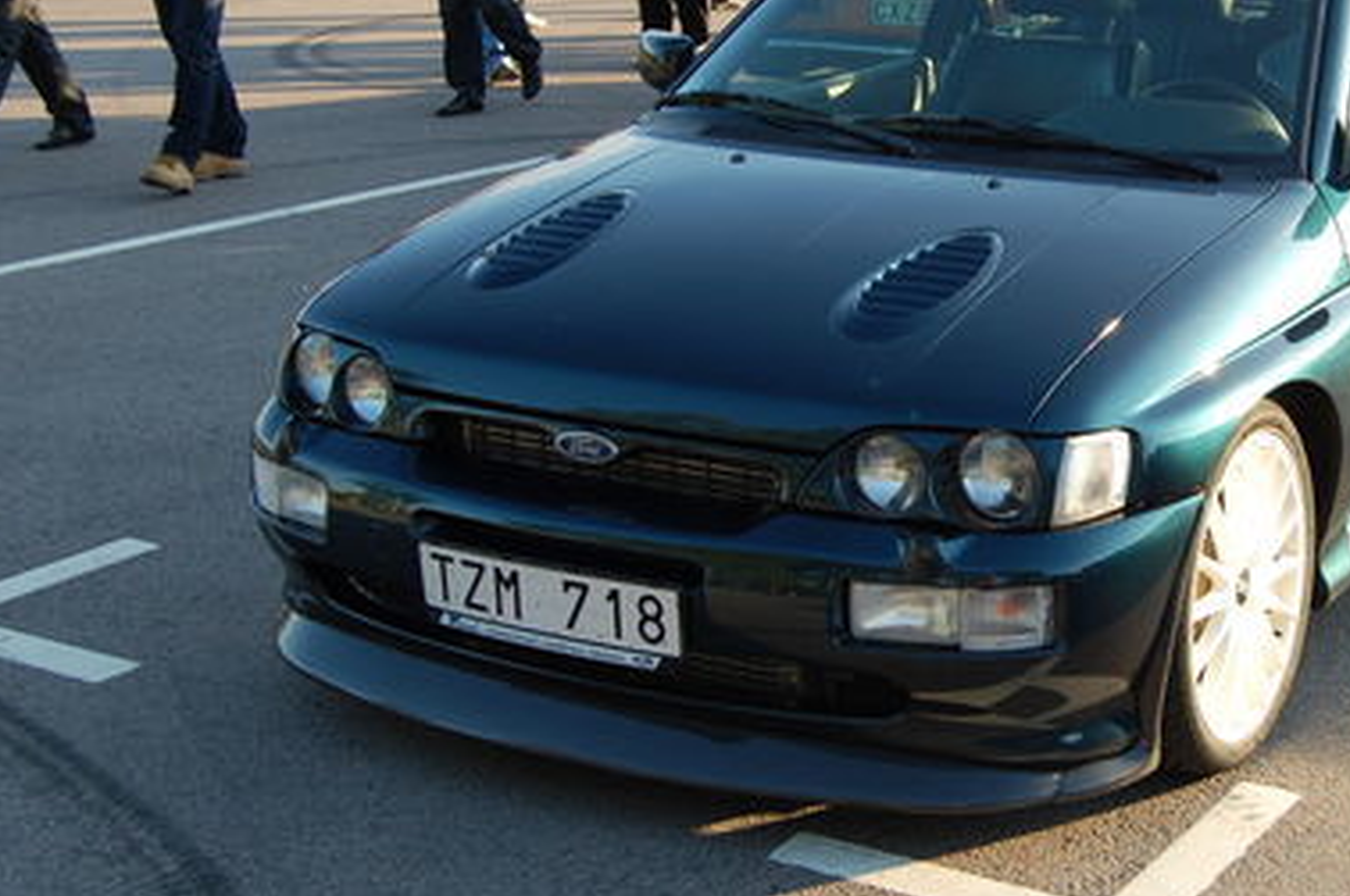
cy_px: 386
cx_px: 1054
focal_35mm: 61
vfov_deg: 22.2
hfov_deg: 32.2
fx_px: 2285
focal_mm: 24
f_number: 6.3
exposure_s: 1/160
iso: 200
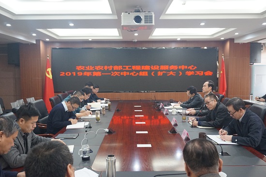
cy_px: 88
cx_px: 133
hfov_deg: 57.3
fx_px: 244
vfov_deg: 39.9
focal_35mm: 33
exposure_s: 1/100
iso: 1600
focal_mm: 22
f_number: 4
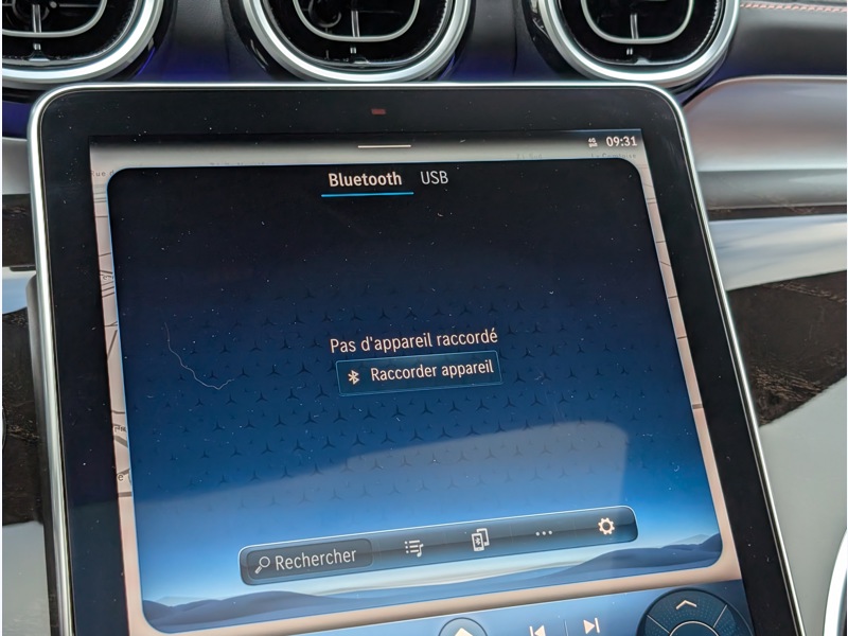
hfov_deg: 38.9
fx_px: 1200
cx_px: 424
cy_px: 318
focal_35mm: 49
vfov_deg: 29.7
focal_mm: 6.9
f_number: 1.68
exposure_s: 1/181
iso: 180
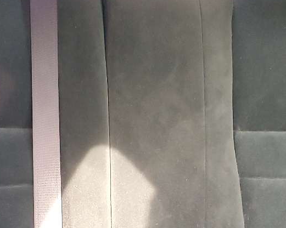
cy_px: 216
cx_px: 133
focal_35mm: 78
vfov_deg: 19.2
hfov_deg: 24.5
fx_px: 660
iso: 191
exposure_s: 1/60.2
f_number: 1.5
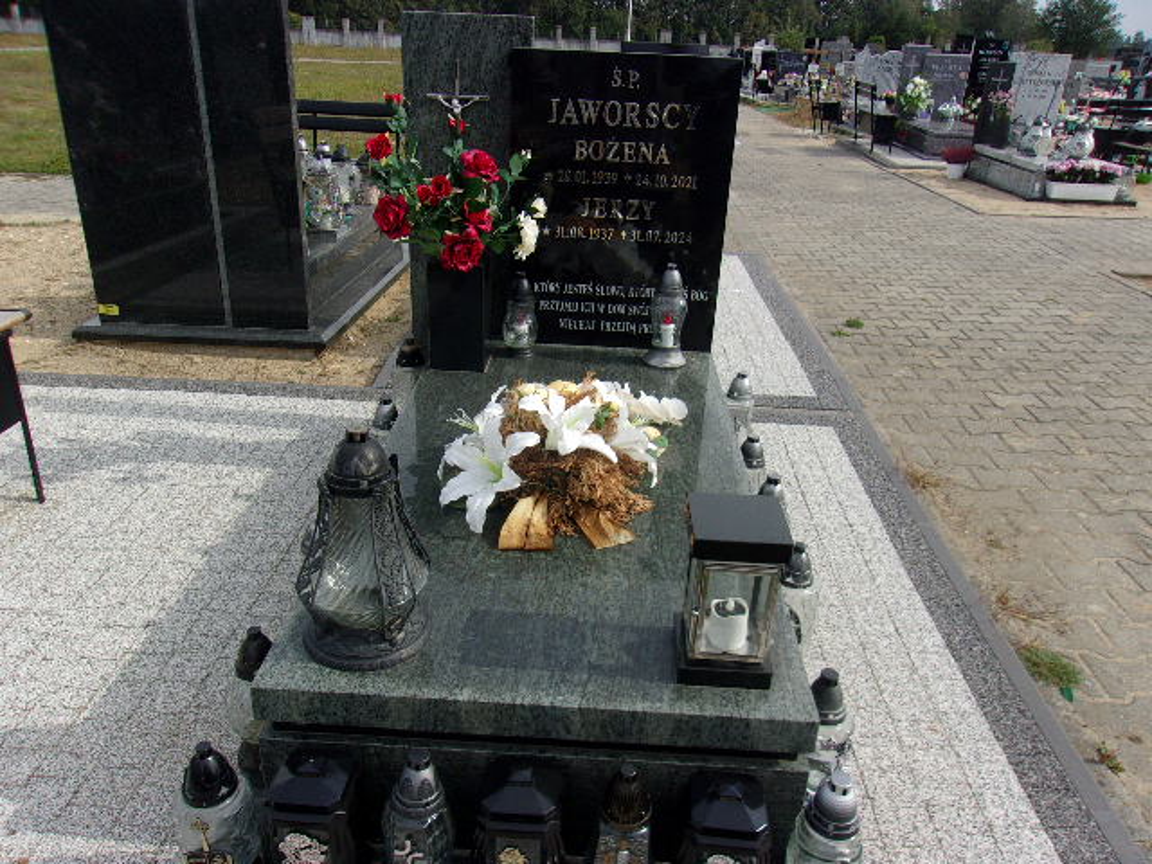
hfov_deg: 65.3
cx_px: 576
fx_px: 899
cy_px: 432
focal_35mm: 27
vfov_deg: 51.4
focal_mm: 4.9
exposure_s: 1/90
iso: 80
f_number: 10.4
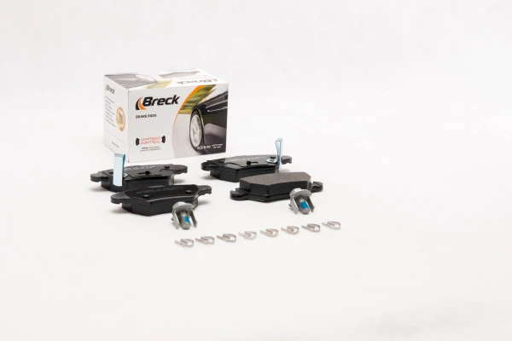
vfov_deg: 15.2
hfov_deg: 22.6
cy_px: 170
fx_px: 1280
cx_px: 256
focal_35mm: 90
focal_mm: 60
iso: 100
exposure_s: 1/125
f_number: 13
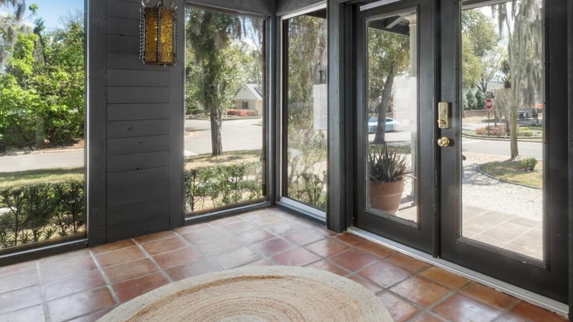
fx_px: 365
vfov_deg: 46.4
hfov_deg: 75.2
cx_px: 354
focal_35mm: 24
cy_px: 92
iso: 320
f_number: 22
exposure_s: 1/50
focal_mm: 10
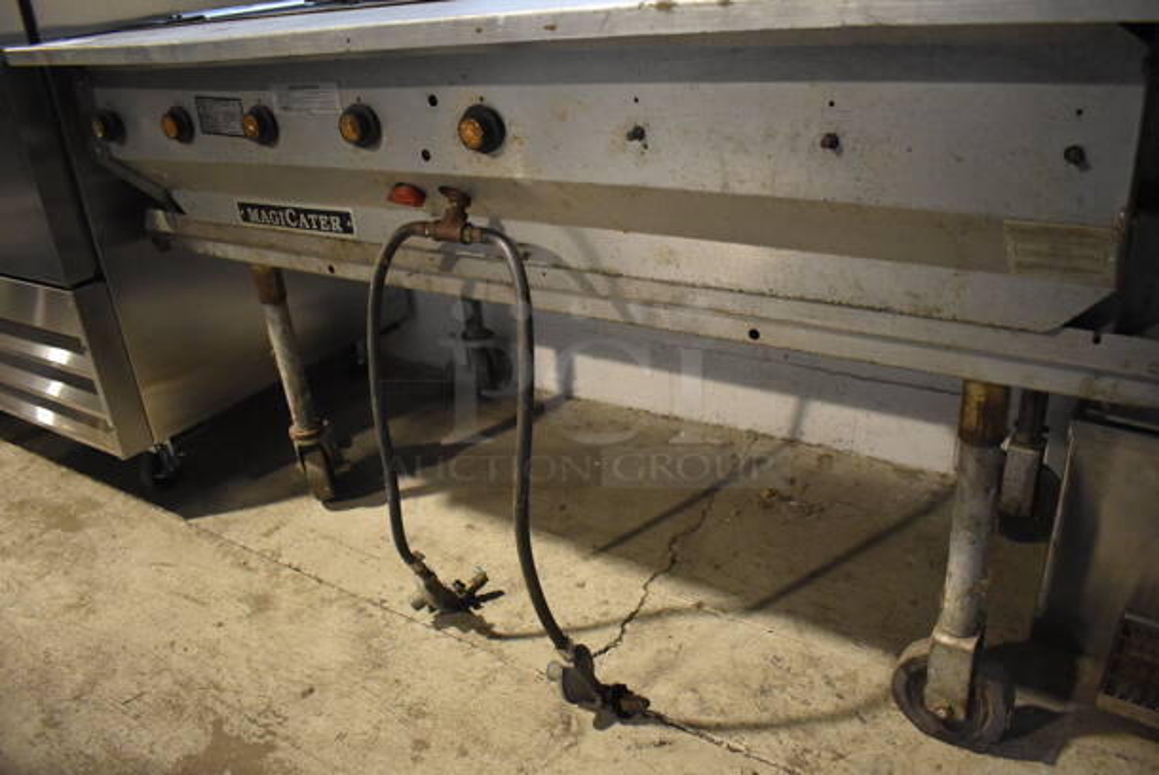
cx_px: 580
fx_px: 870
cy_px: 388
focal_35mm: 27
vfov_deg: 48.0
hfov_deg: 67.3
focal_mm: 18
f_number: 3.5
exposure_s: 1/125
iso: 4000
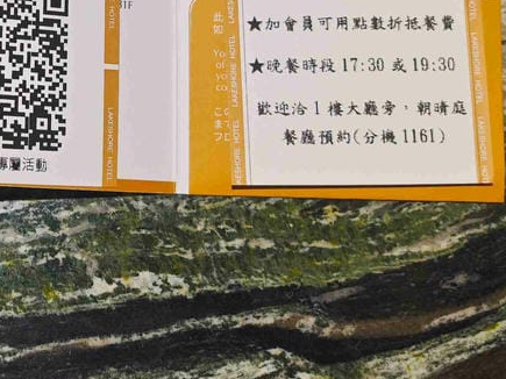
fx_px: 1491
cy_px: -66
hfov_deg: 18.6
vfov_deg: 14.1
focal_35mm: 102
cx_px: -43
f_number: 2.8
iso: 250
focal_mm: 8.72
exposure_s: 1/60
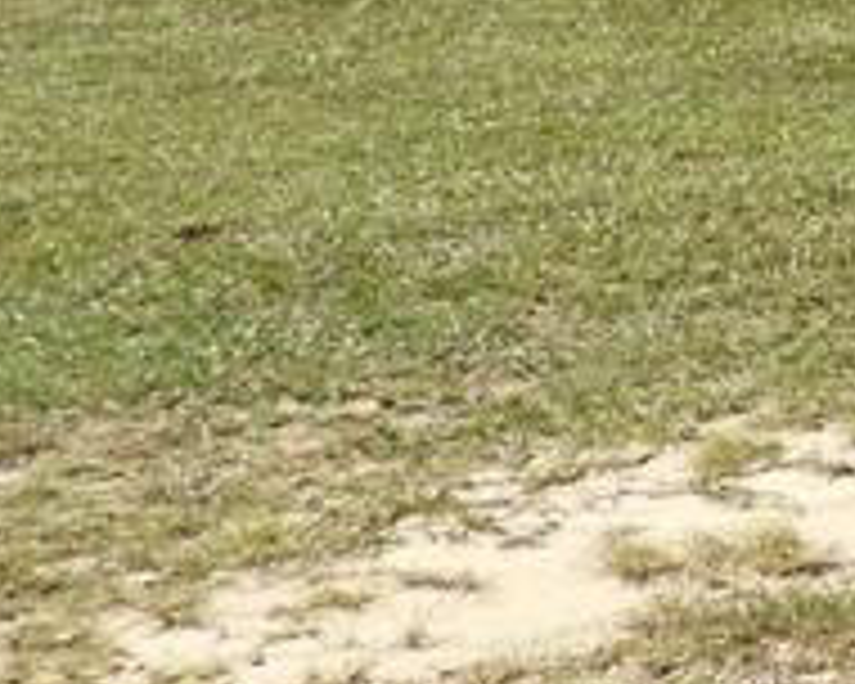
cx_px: 2124
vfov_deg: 11.6
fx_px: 3188
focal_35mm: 126
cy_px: -405
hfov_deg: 12.0
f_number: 3.3
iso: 100
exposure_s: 1/800
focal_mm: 4.3
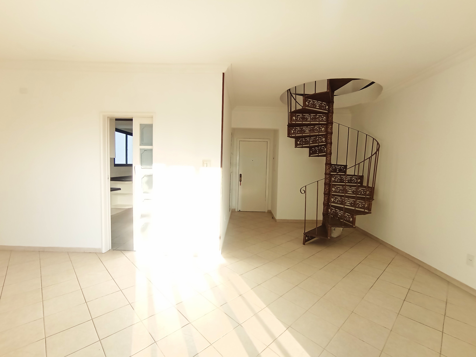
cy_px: 178
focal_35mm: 16
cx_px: 238
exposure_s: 1/120
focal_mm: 1.65
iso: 54
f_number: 2.2
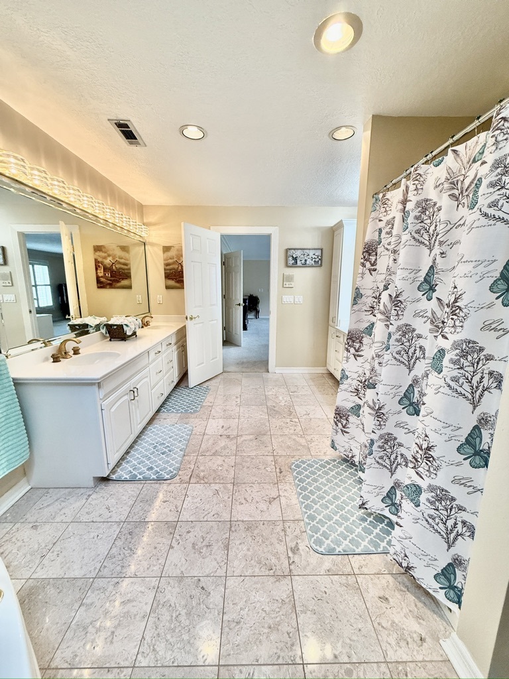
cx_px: 254
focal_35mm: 14
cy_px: 340
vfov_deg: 102.1
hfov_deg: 85.7
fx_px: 274
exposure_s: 1/120
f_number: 2.2
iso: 200
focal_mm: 2.22
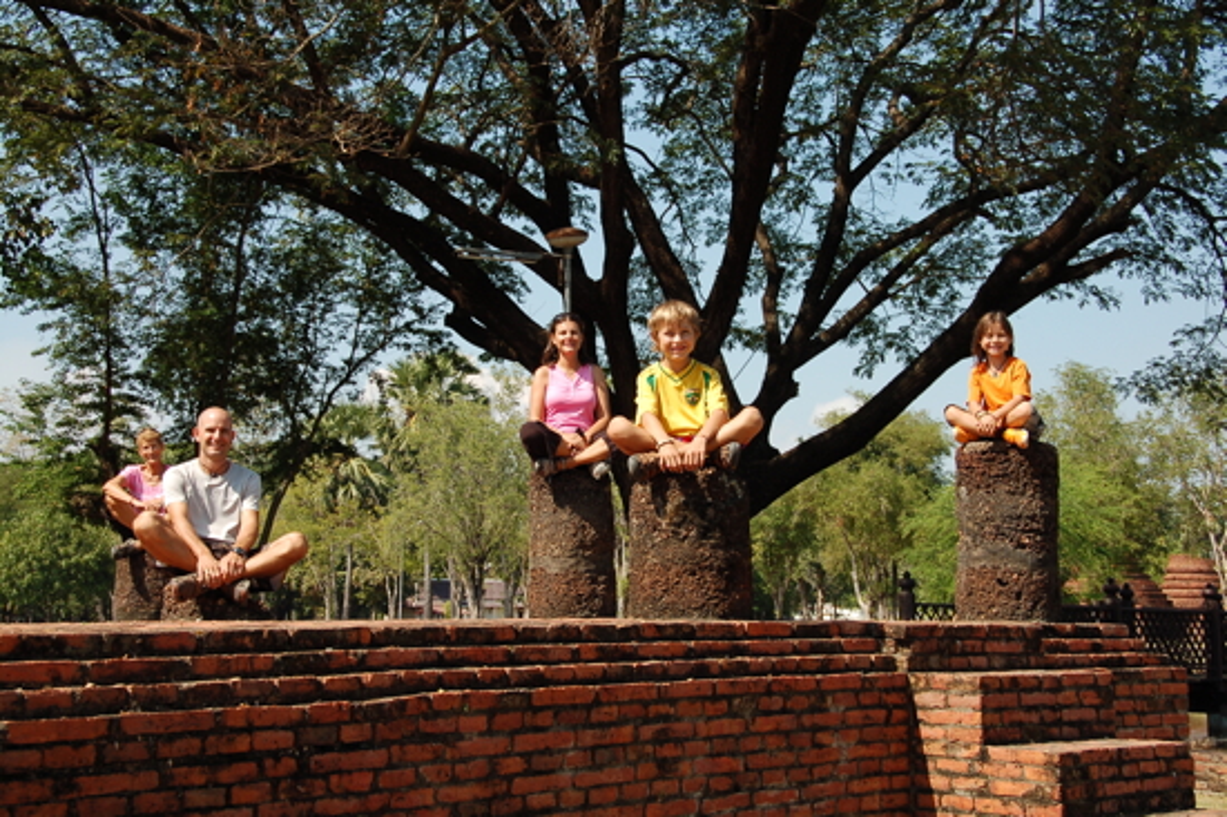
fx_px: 1788
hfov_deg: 37.9
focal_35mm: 52
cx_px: 614
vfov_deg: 25.7
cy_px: 408
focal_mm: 35
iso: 200
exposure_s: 1/400
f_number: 7.1
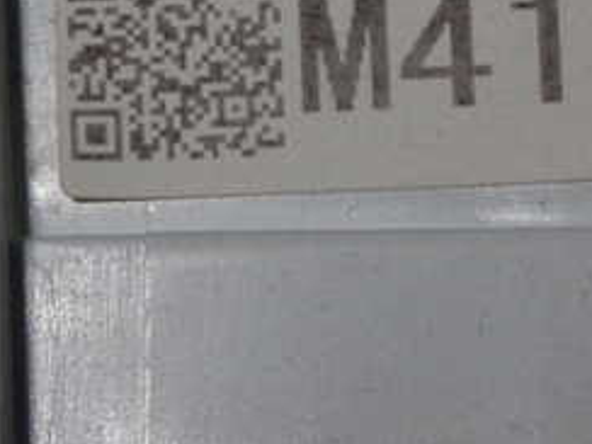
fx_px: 3694
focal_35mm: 216
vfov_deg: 6.8
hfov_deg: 9.1
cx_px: 505
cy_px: -68
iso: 200
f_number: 13
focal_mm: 15.66
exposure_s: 1/80
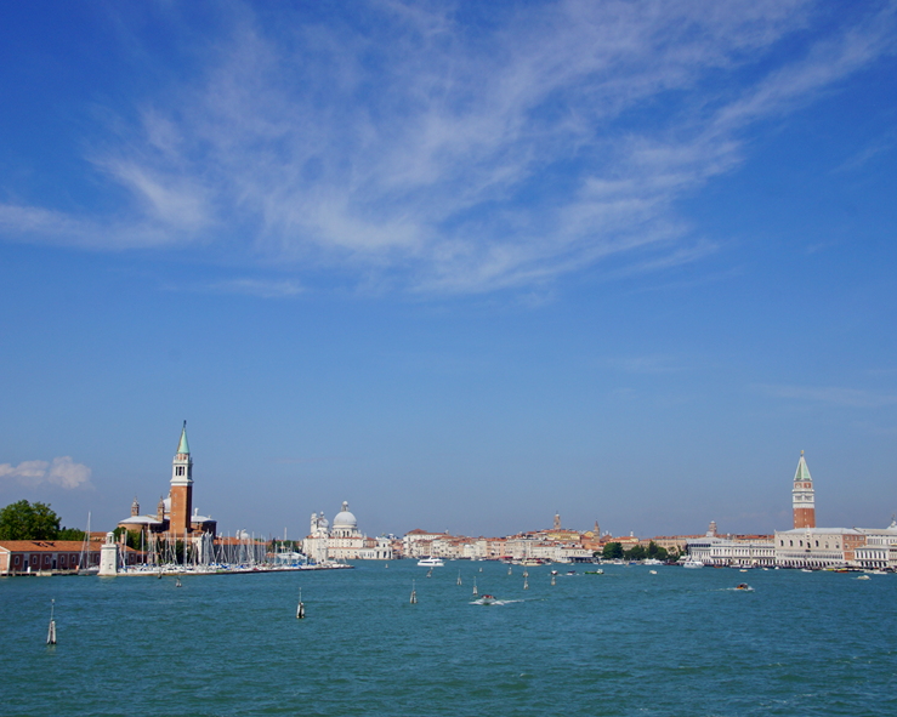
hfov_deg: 38.8
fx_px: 1274
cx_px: 447
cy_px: 360
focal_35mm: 48
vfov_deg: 31.4
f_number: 13
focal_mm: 28
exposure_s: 1/250
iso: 100
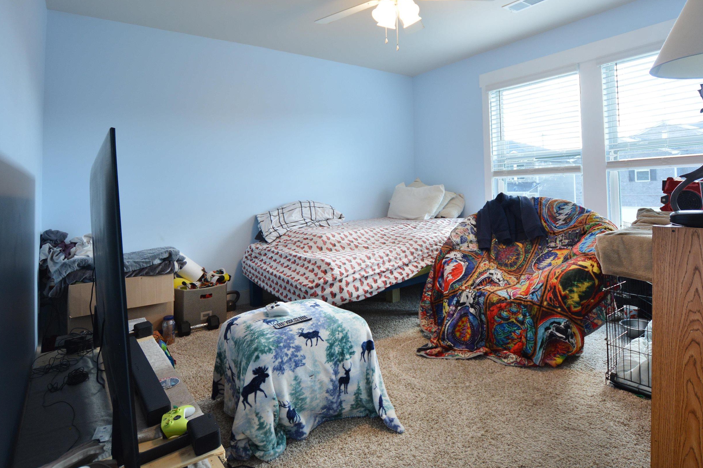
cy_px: 182
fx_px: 371
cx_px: 369
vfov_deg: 63.8
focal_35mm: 19
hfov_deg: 86.8
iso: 400
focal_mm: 10
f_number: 4
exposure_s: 1/60
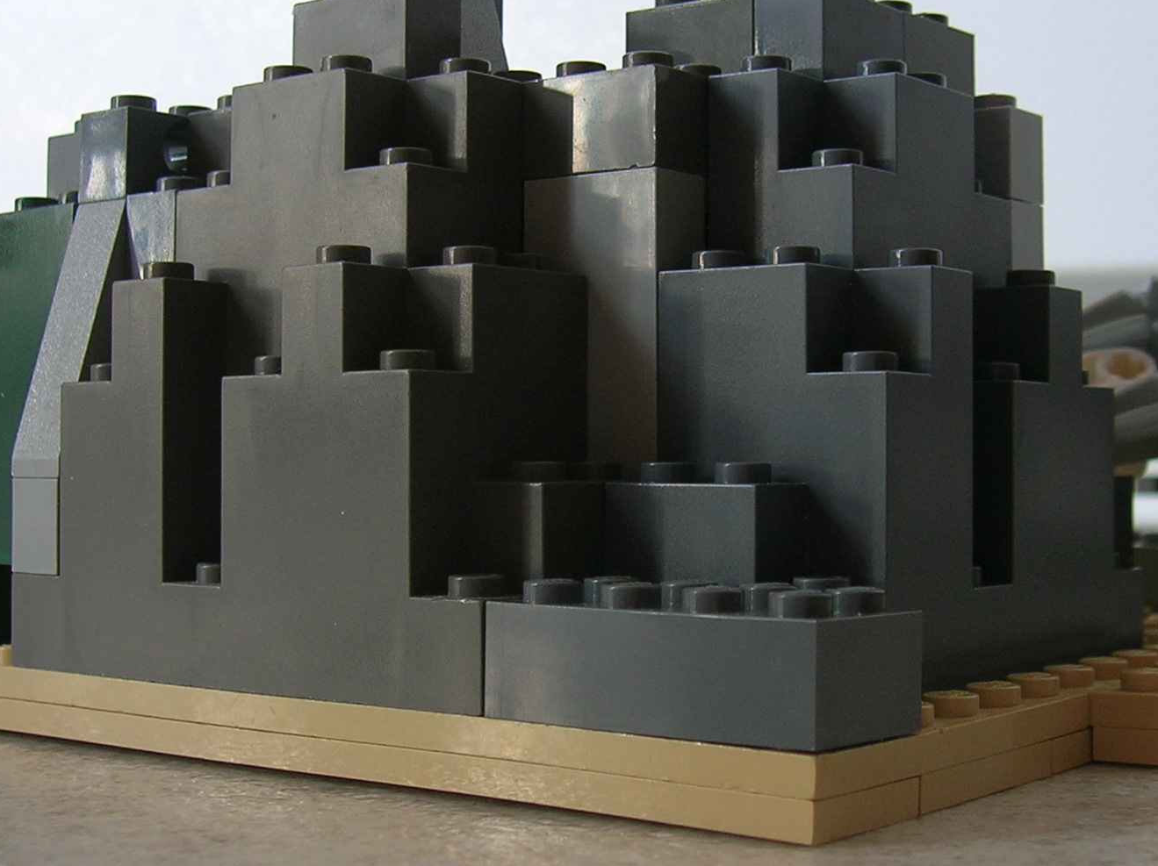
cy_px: 426
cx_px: 676
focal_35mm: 59
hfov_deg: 32.7
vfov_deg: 24.8
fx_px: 1972
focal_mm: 5.7
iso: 50
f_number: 2.9
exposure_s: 1/4.4
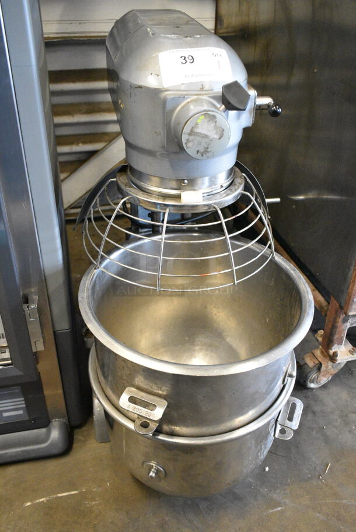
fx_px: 489
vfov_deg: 57.2
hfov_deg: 40.0
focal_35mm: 33
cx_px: 178
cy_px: 266
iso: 6400
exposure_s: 1/100
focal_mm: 22
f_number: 5
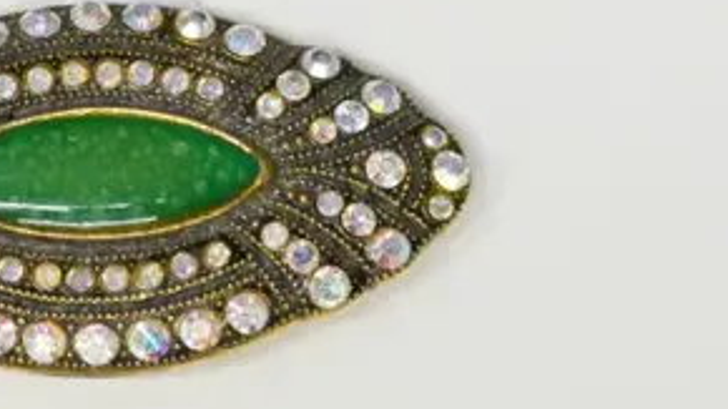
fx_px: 8917
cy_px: -296
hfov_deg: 4.6
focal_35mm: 462
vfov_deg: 2.6
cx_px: -354
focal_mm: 60
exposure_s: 1/320
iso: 3200
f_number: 5.6
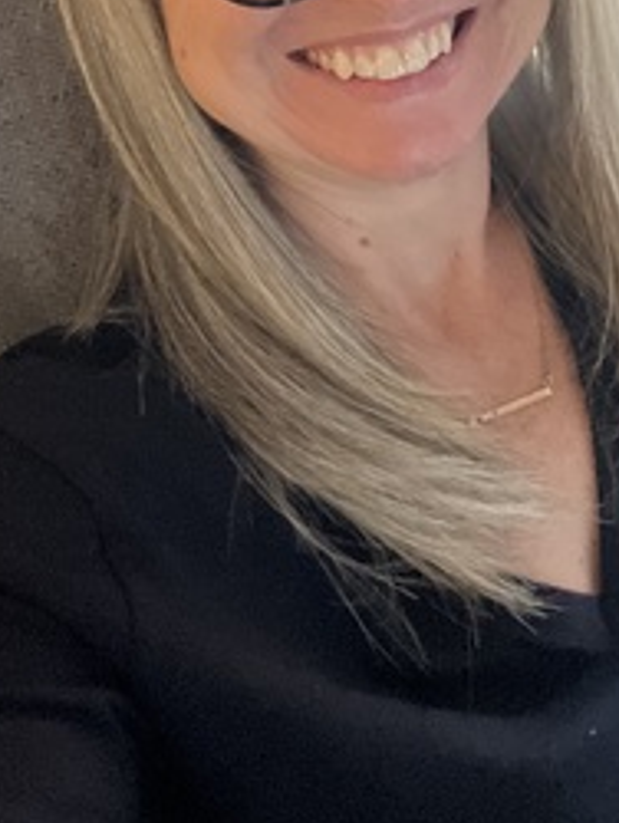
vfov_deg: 30.2
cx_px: 515
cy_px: 26
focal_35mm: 60
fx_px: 1428
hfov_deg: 24.0
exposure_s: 1/24
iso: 640
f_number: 2.2
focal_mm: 2.71
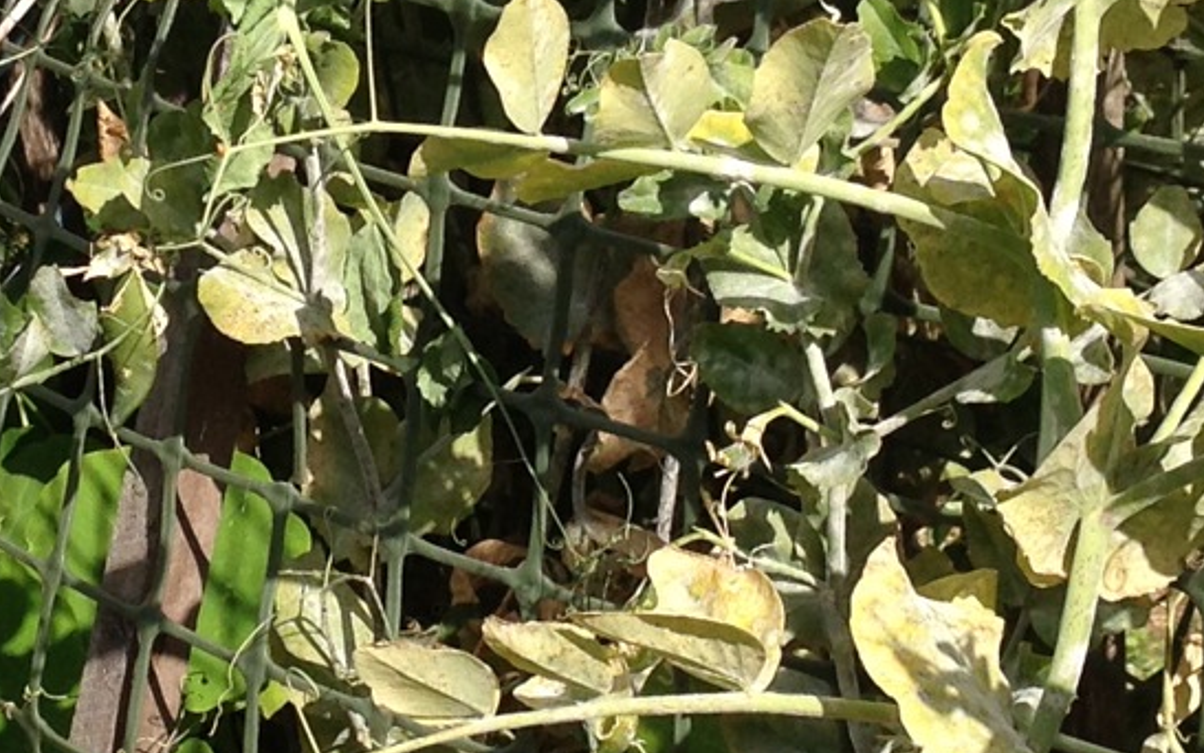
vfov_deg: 10.0
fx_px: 4299
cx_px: 302
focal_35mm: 131
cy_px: 183
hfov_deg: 15.9
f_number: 2.4
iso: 50
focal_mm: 4.12
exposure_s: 1/1466
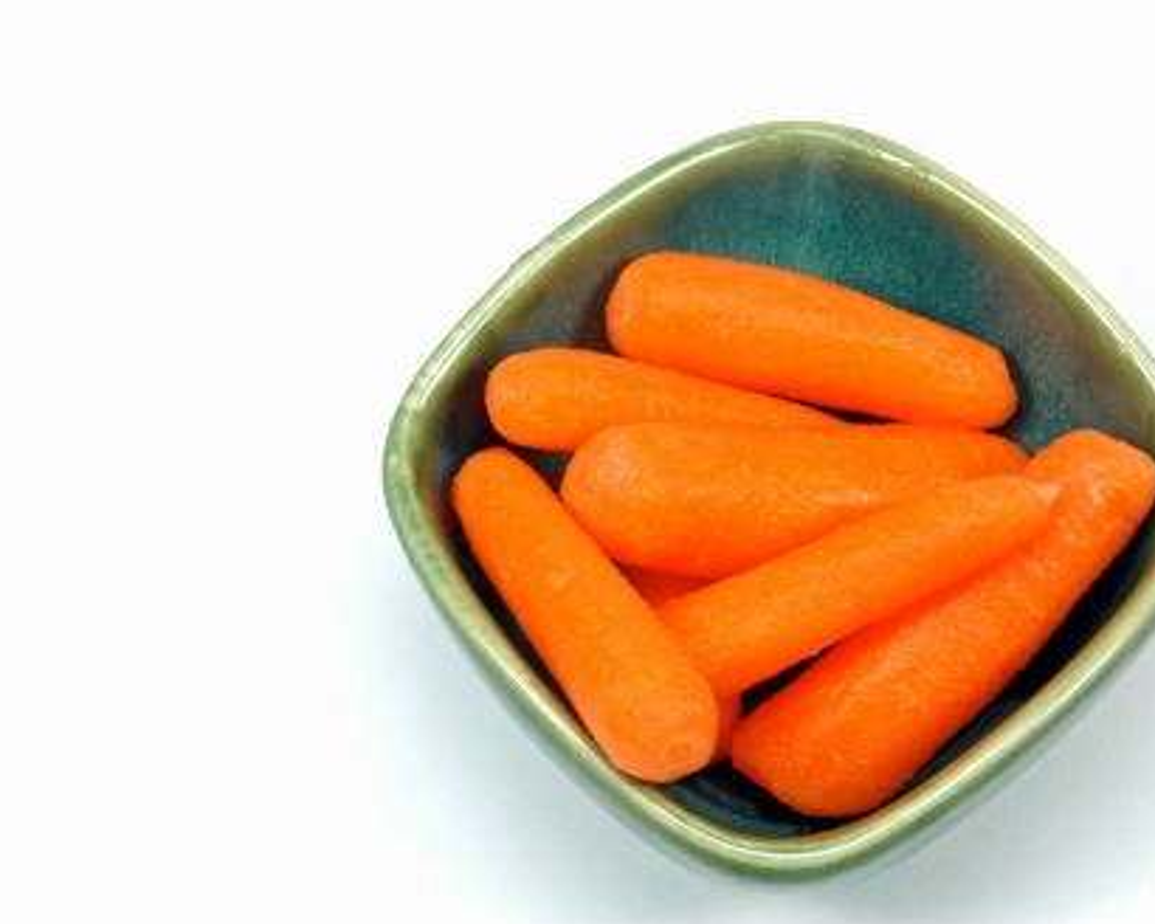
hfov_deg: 16.0
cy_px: 462
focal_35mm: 120
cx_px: 580
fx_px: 4102
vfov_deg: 12.9
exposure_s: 1/4
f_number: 29
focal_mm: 70
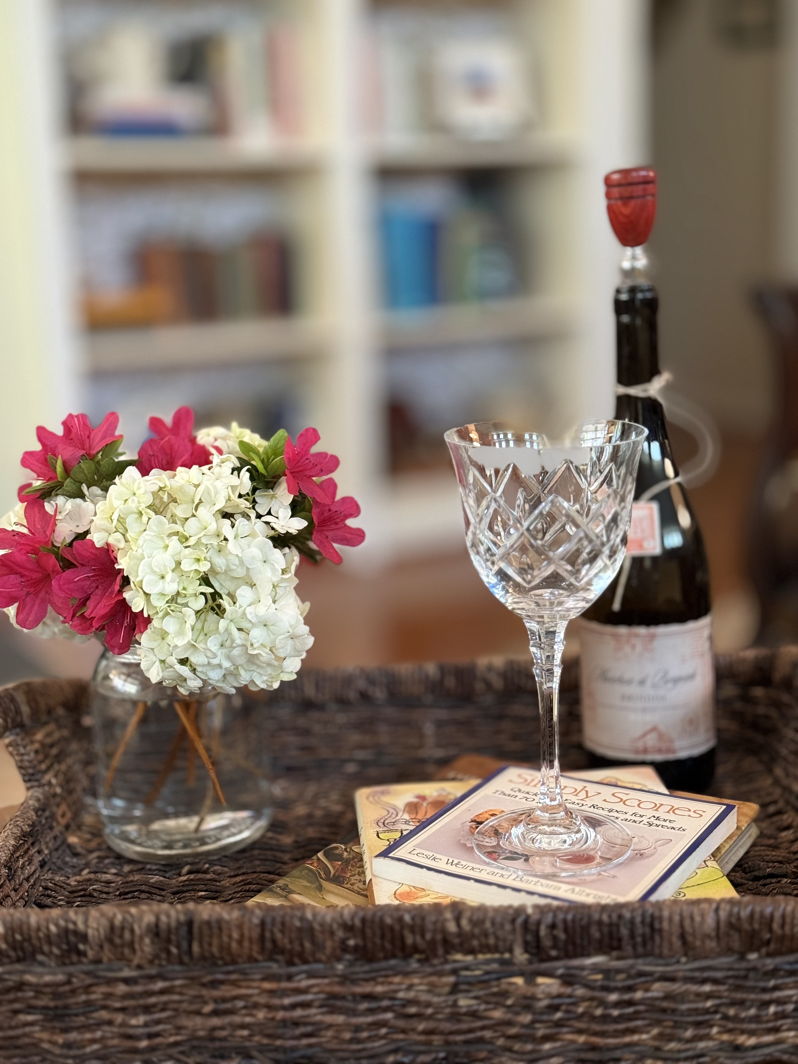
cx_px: 399
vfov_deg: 39.7
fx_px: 1475
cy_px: 532
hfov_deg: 30.3
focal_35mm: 48
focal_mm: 6.76
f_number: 1.78
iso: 500
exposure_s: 1/40
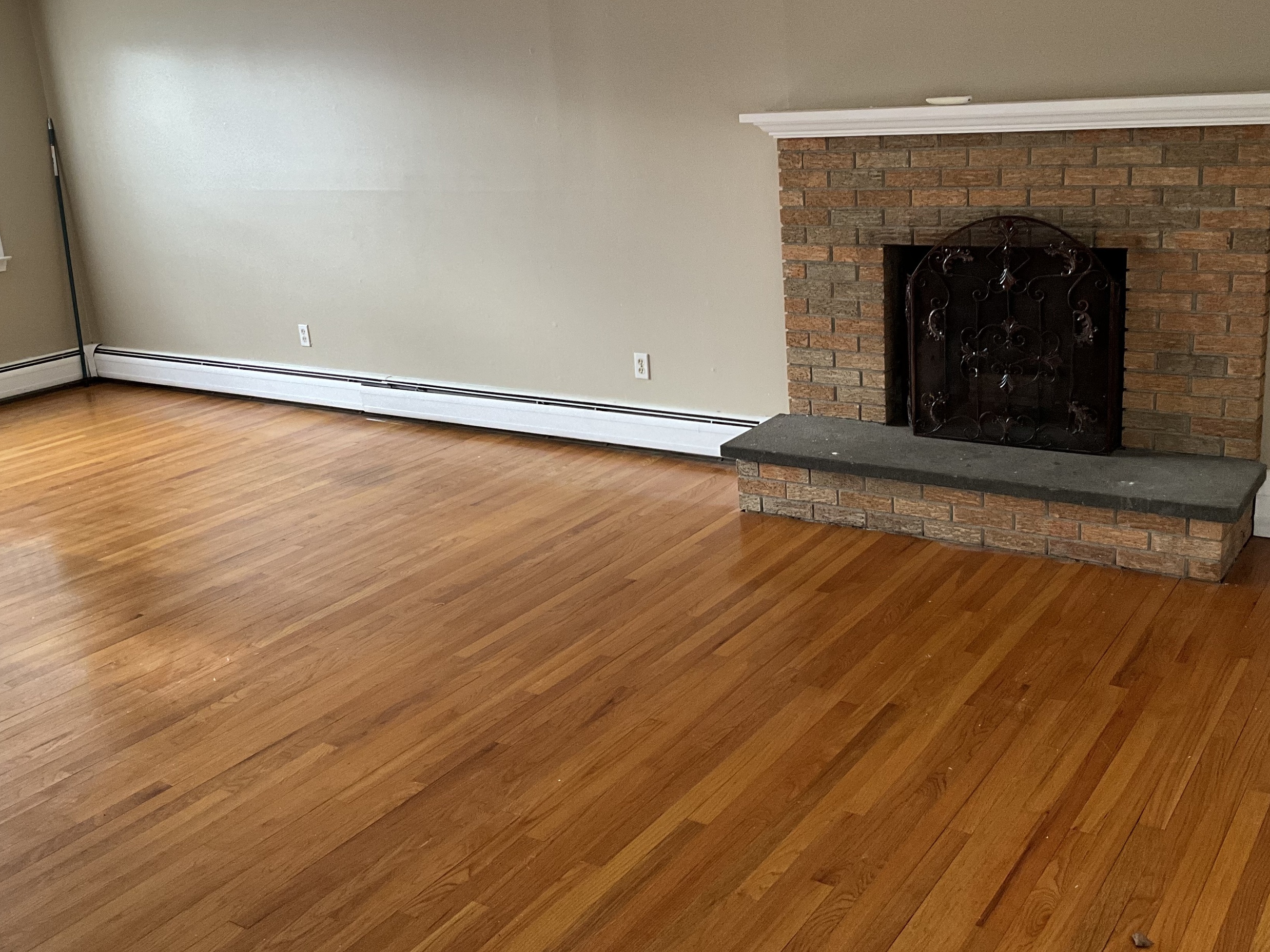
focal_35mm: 36
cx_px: 692
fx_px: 1321
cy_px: 434
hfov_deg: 51.3
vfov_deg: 39.6
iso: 160
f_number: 1.8
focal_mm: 3
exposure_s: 1/60
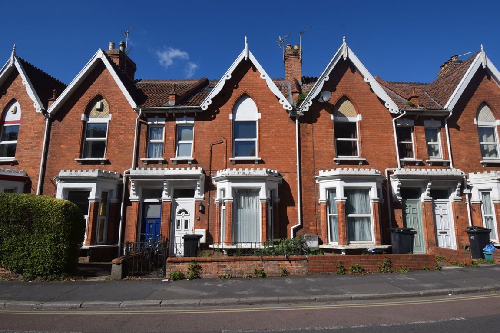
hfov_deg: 85.4
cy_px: 166
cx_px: 250
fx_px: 271
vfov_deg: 63.2
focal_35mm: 20
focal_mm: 13
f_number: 10
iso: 200
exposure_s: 1/400
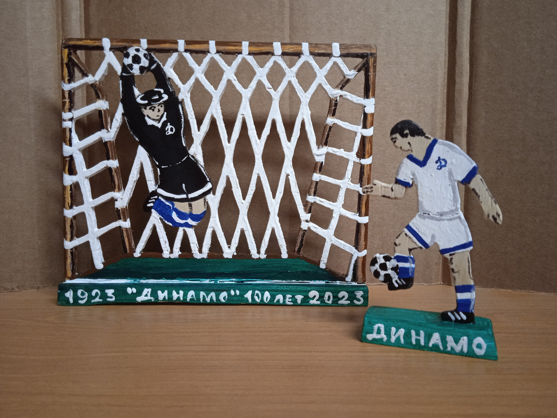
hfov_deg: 63.4
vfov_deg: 49.7
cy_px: 209
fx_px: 450
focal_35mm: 28
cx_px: 278
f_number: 2.2
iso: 757
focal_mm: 3.43
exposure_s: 1/14.3
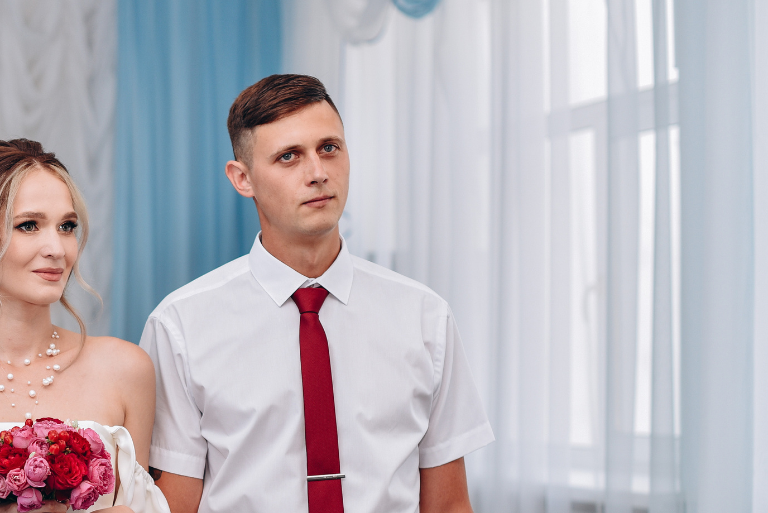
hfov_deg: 21.5
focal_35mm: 93
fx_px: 1985
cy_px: 436
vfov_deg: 14.6
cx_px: 102
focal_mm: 50
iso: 160
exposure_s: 1/250
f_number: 2.5
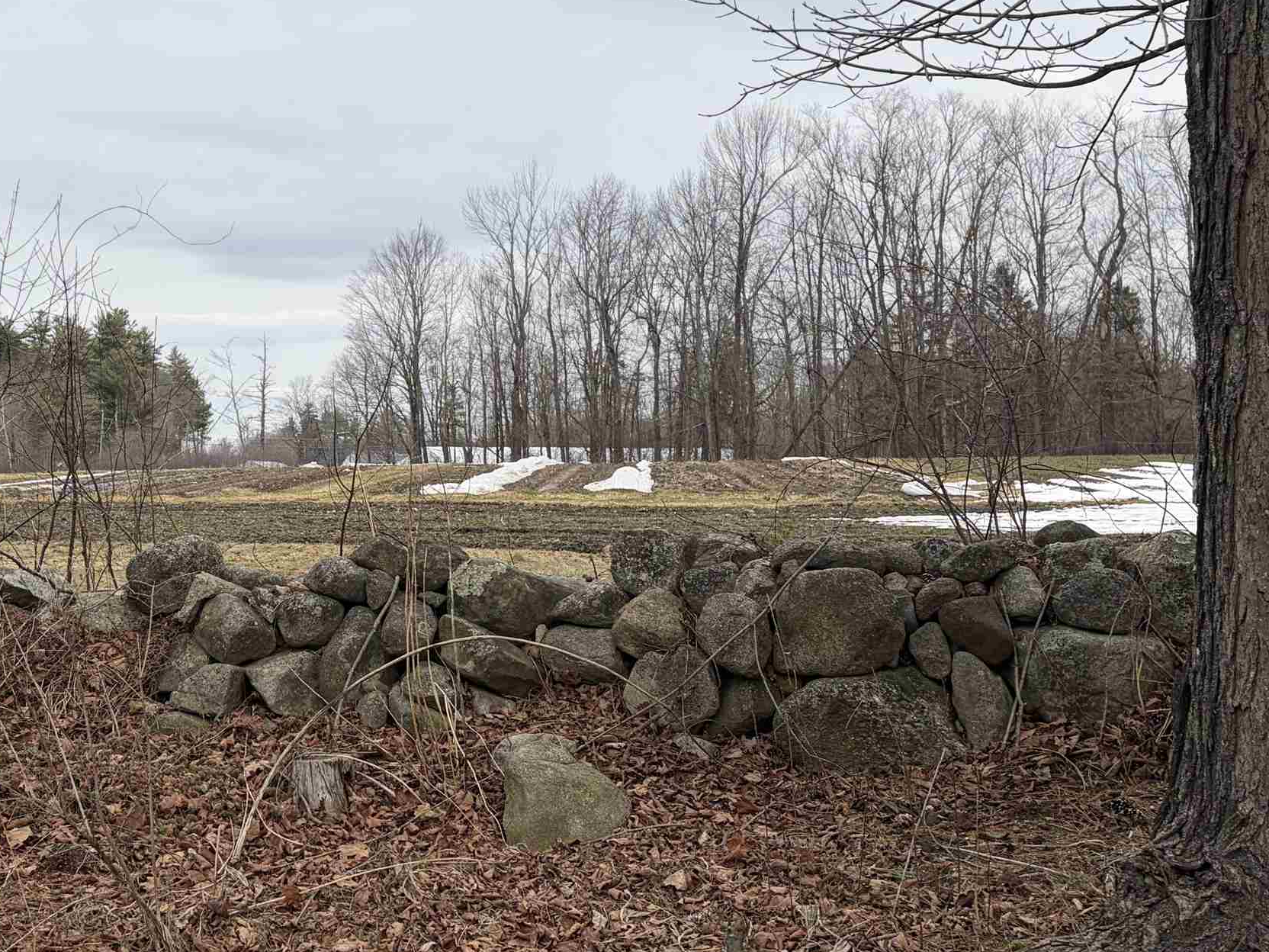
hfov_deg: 38.1
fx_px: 1760
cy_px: 423
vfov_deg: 30.2
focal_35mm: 48
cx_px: 246
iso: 50
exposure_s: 1/3279
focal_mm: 5.96
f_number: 1.6
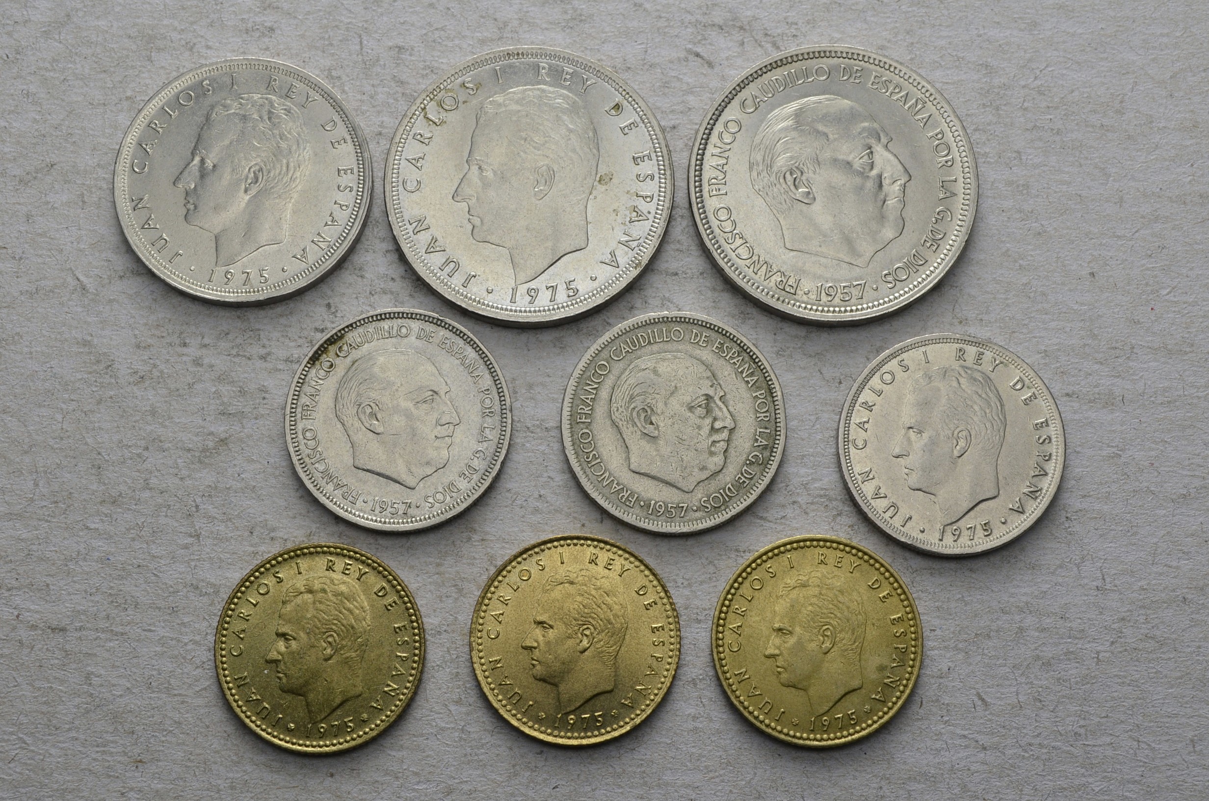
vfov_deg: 25.0
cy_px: 400
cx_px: 604
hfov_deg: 36.9
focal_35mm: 54
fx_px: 1810
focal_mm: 36
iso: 400
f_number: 14
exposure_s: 1/250
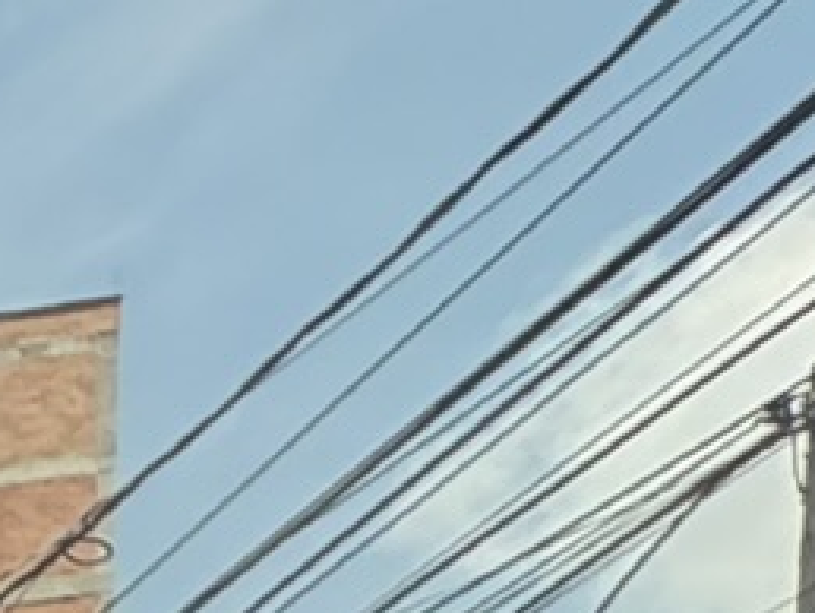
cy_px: 1972
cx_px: -2050
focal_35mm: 111
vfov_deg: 9.6
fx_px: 2616
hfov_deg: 9.5
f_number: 2.2
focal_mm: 2.22
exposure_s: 1/194
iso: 64
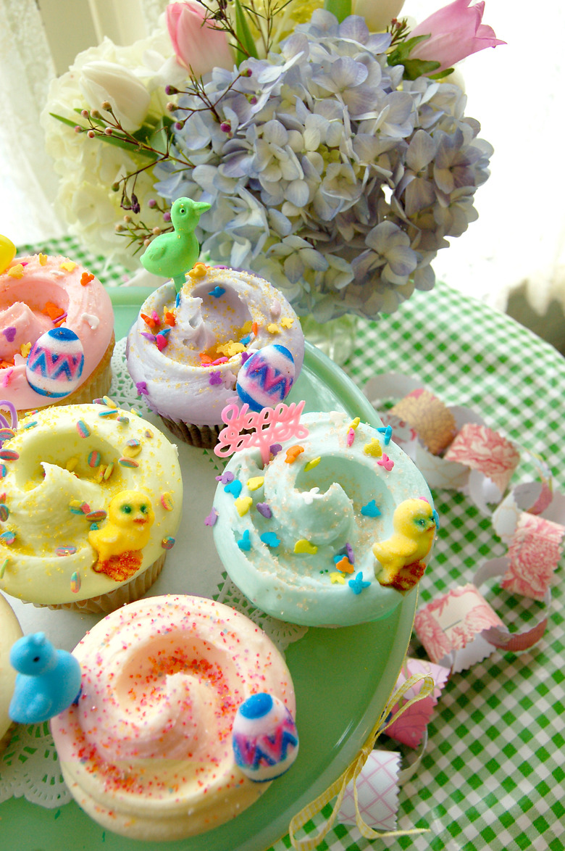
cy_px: 426
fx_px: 814
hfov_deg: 38.3
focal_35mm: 34
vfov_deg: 55.2
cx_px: 282
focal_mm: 23
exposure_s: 1/200
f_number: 7.1
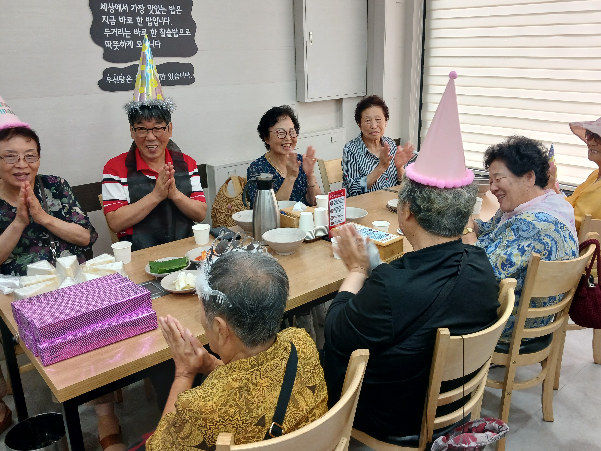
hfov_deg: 58.3
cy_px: 215
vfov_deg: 45.4
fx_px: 538
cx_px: 325
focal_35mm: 31
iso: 125
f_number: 1.8
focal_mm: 4
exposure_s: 1/50
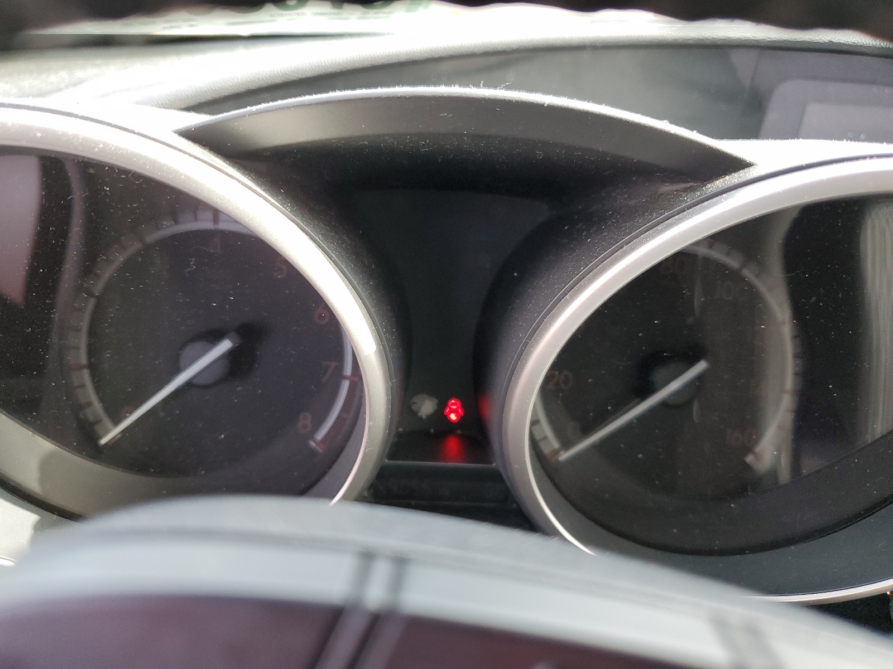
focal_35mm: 26
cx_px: 446
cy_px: 334
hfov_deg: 67.3
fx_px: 671
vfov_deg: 53.1
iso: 97
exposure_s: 1/120
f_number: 1.5
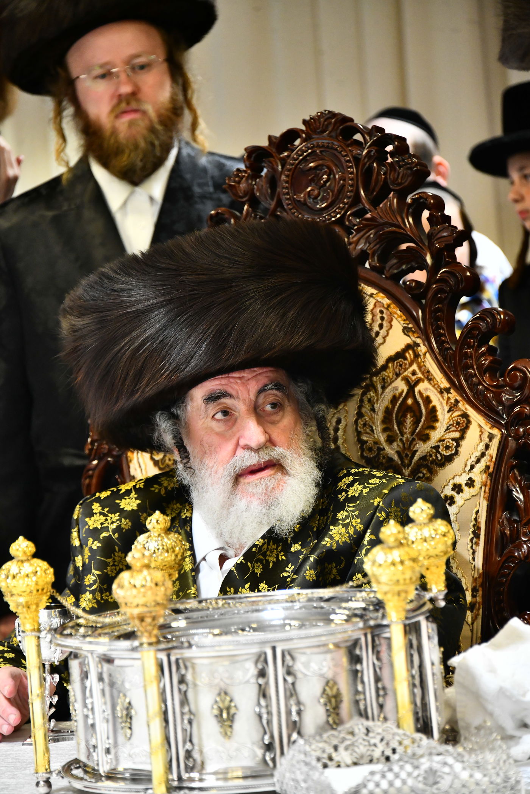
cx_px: 265
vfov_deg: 10.8
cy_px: 397
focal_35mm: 190
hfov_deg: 7.2
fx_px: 4196
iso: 2500
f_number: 5.6
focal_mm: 190
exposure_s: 1/160
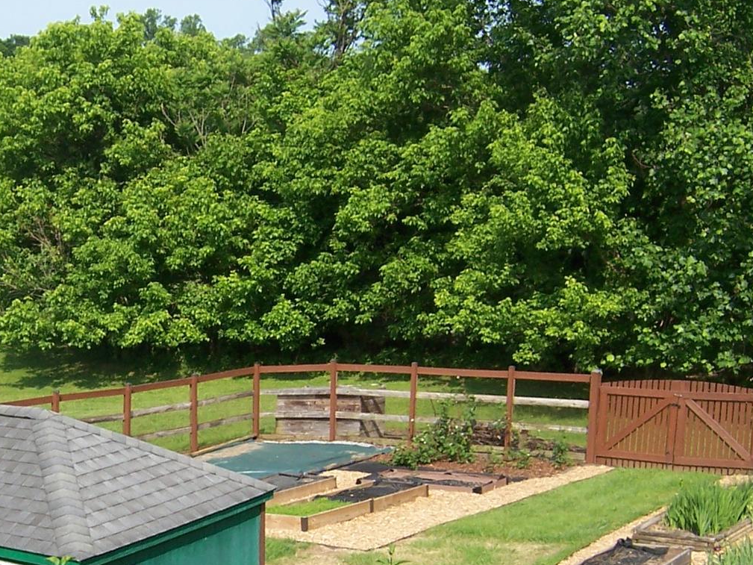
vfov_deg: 21.7
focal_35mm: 67
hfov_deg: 28.0
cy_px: 455
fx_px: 1458
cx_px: 87
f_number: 3.4
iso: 80
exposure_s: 1/500
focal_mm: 5.5
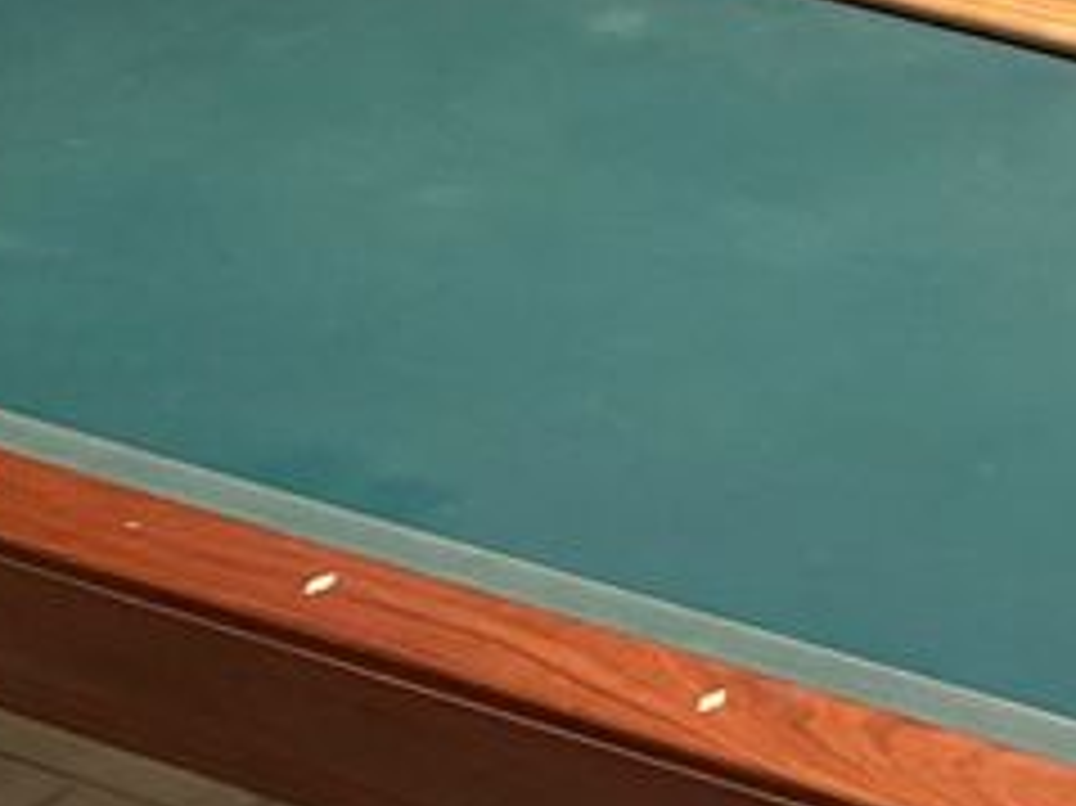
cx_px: 1103
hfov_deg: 17.6
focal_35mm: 109
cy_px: 567
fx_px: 3386
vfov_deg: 13.5
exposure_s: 1/25
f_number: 1.6
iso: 800
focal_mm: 4.2
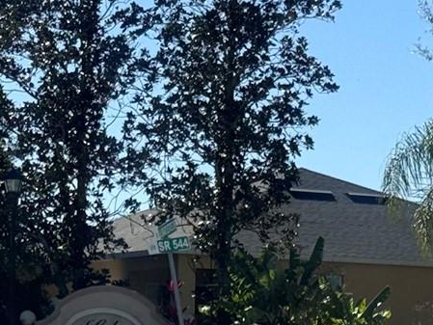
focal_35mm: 171
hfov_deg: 11.5
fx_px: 2140
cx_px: 300
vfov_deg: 8.6
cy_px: 424
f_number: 1.78
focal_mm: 6.76
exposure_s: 1/7092
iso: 80
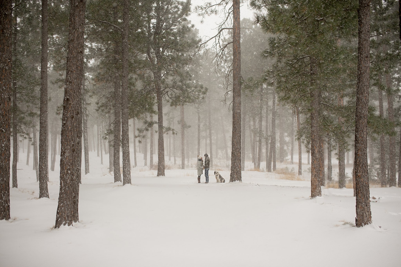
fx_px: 390
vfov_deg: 37.9
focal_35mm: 35
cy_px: 134
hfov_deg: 54.4
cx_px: 200
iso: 200
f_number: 2.2
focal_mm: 35
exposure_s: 1/2500
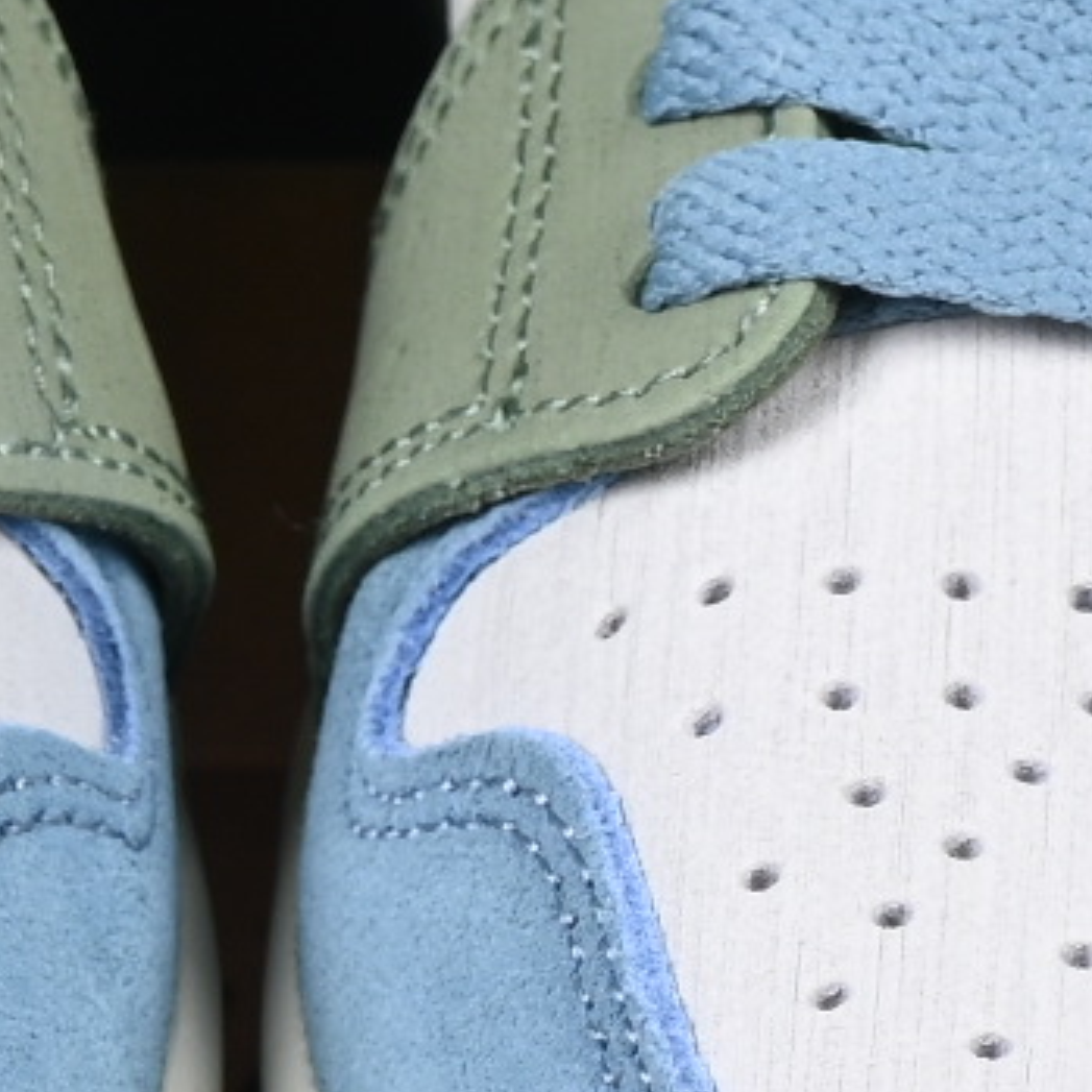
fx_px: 18131
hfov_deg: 3.4
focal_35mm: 508
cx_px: -81
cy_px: 366
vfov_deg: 3.4
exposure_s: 1/80
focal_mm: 50
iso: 160
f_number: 8
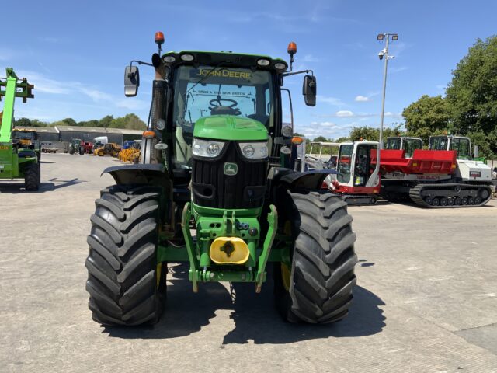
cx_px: 248
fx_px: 416
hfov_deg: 61.7
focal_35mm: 29
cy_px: 186
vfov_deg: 48.2
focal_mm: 3
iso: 16
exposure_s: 1/1577
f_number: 1.8
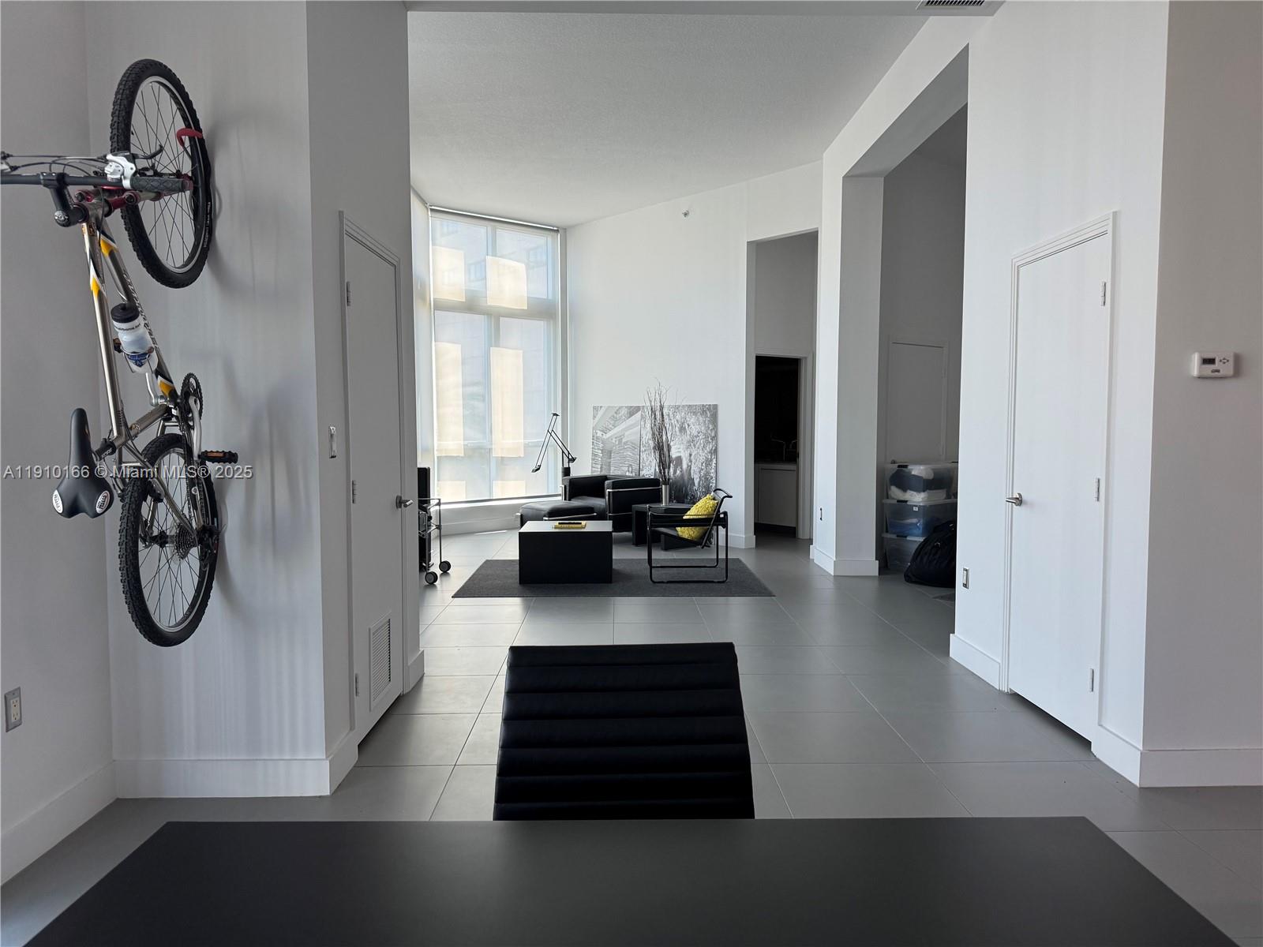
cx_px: 632
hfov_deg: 71.6
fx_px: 876
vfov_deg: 56.8
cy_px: 474
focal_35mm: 24
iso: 160
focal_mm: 6.76
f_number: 1.78
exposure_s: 1/120
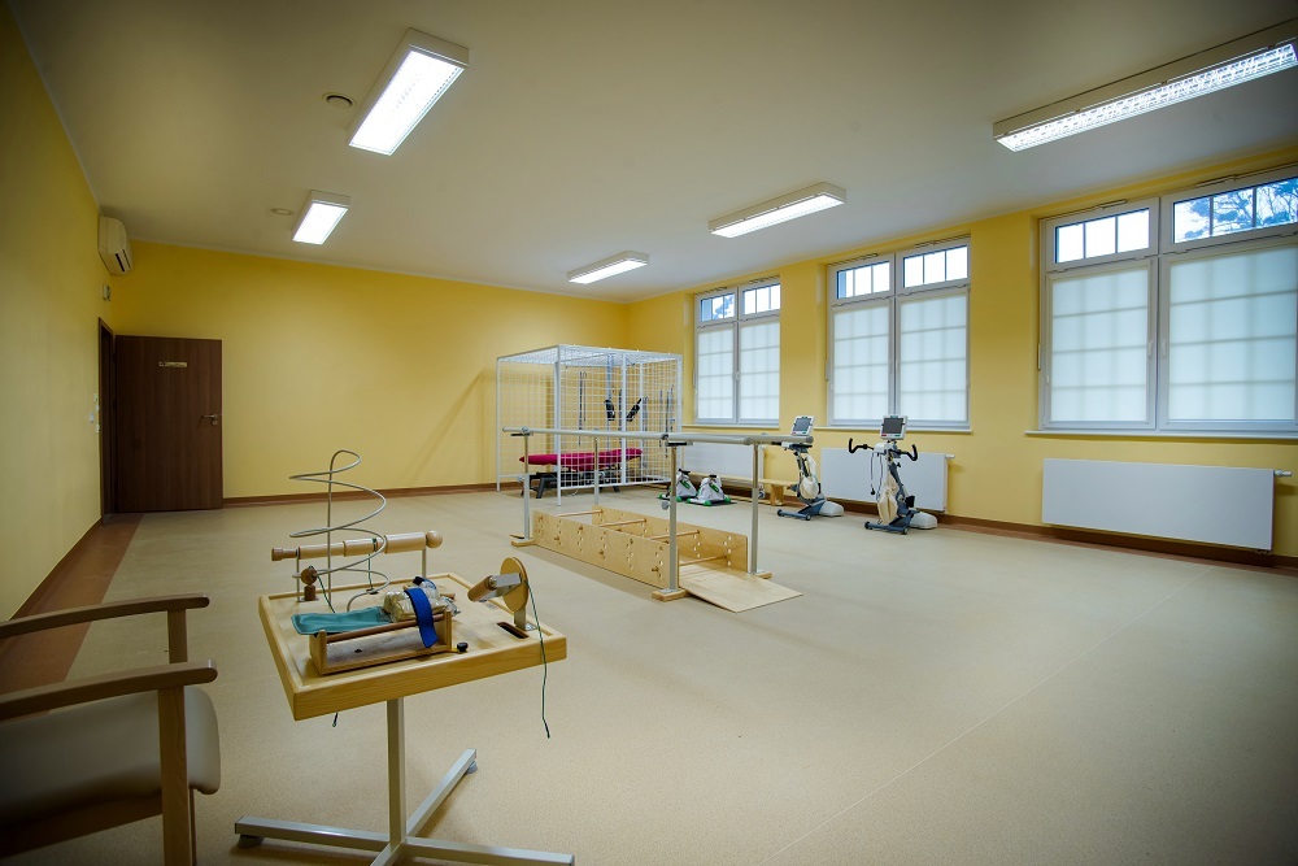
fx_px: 613
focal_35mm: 17
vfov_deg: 70.5
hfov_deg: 93.3
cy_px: 433
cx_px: 649
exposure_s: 1/10
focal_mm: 17
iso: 400
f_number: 8
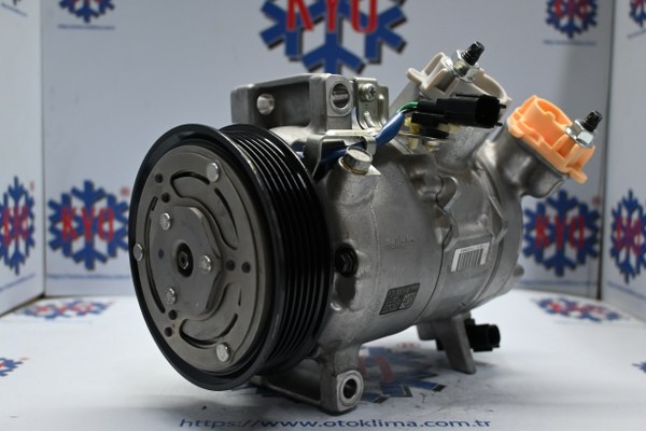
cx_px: 323
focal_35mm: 38
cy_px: 216
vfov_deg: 35.5
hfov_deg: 51.3
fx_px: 673
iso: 1250
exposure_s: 1/125
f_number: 4.2
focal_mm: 25
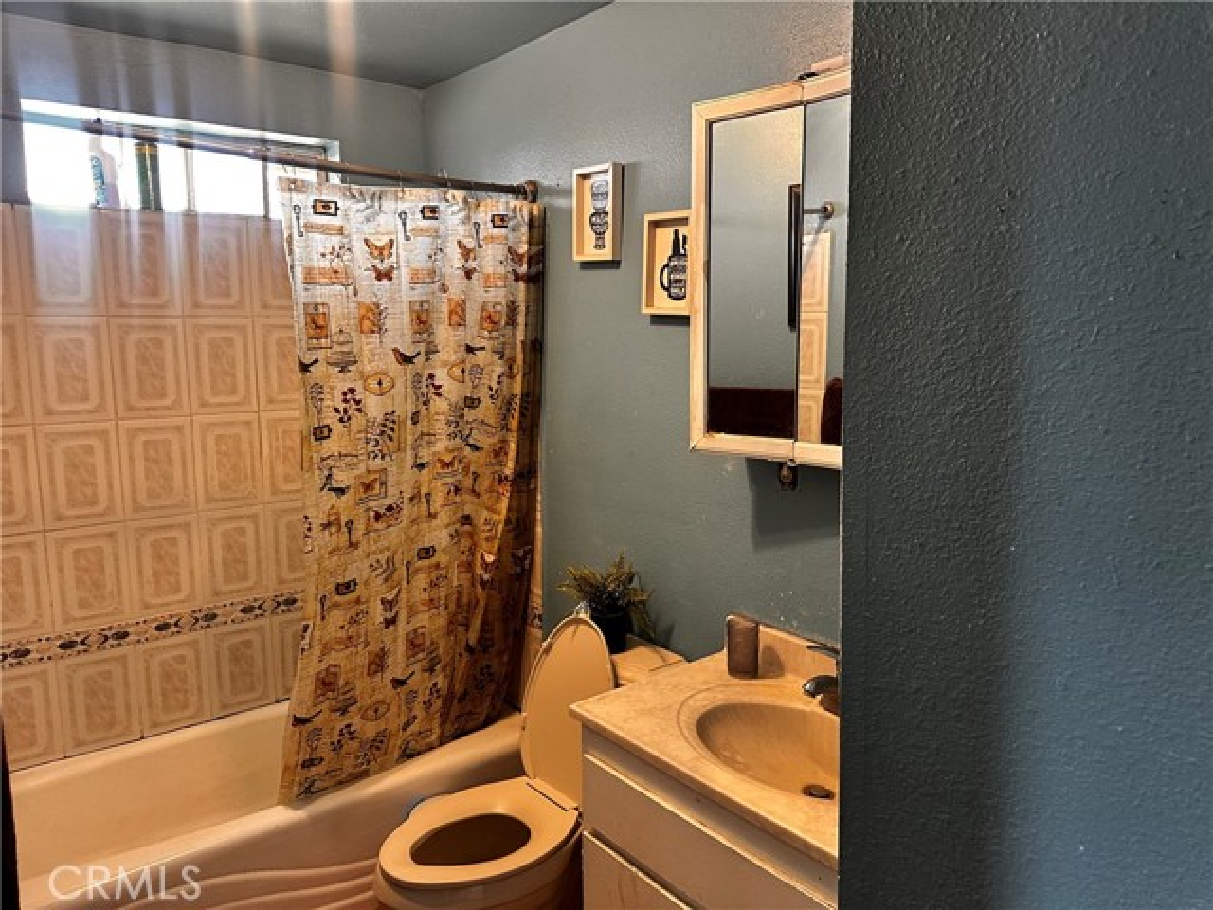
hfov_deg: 71.6
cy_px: 455
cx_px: 606
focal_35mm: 24
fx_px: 841
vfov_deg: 56.8
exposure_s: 1/60
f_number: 1.78
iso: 250
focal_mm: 6.86
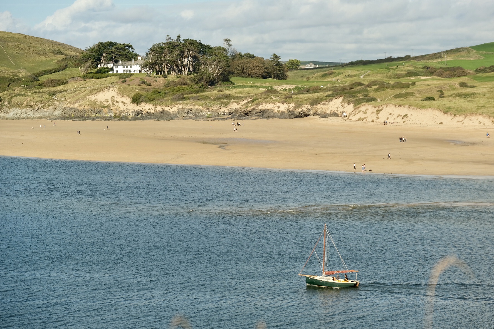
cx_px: 247
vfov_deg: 12.2
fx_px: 1537
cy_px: 164
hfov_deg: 18.3
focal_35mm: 112
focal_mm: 74.4
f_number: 5.6
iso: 160
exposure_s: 1/640
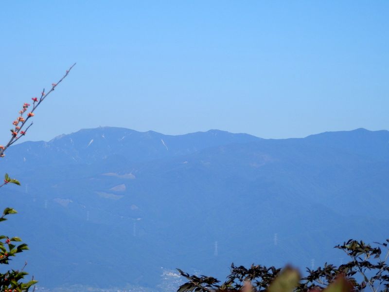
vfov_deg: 8.0
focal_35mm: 185
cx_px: 194
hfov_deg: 10.7
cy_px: 146
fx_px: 2079
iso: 80
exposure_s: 1/640
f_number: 5.8
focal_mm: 33.2
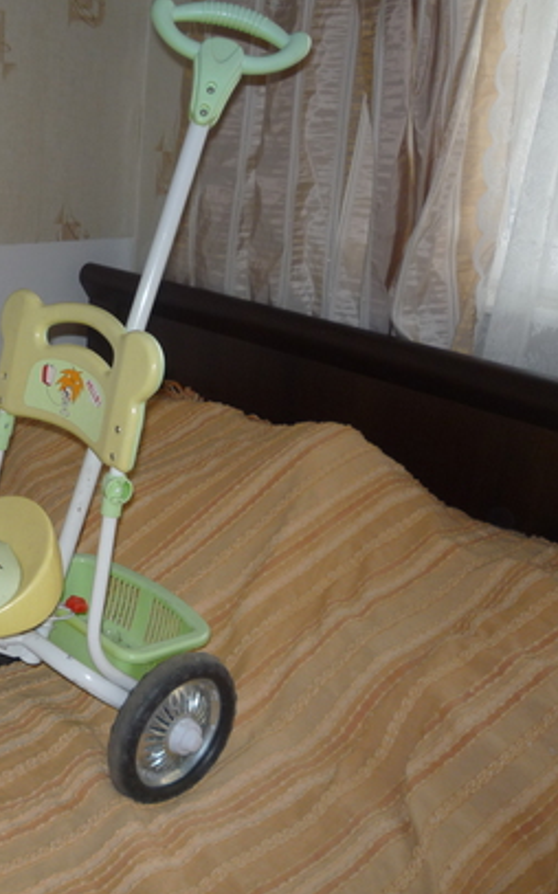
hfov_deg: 28.3
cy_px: 443
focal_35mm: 43
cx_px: 20
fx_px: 1047
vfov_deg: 46.2
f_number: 3.3
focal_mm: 5.2
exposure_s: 1/30
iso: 100
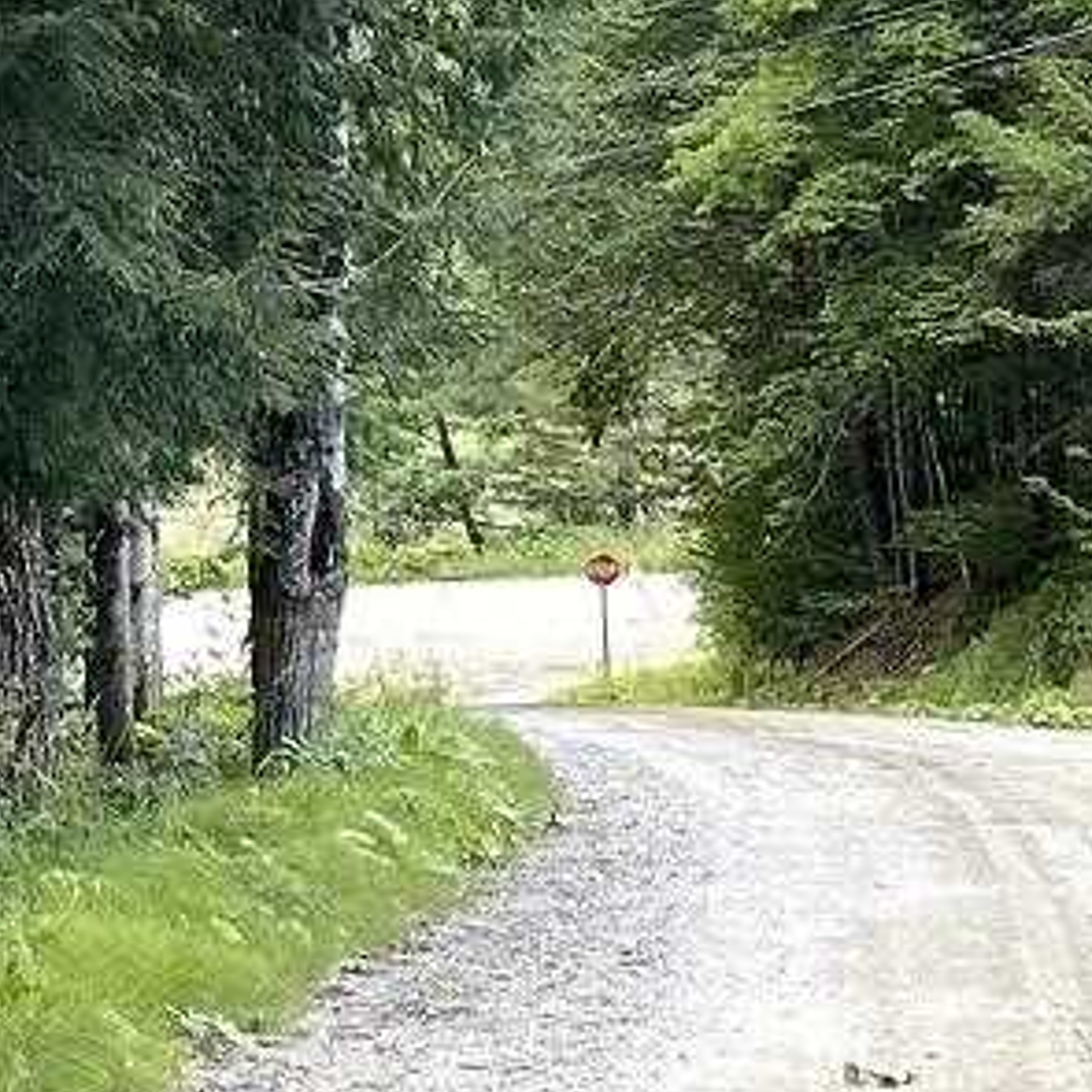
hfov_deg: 10.6
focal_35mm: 156
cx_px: -733
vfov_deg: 10.9
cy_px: -389
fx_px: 5568
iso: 32
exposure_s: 1/208
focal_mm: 4.25
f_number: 1.8
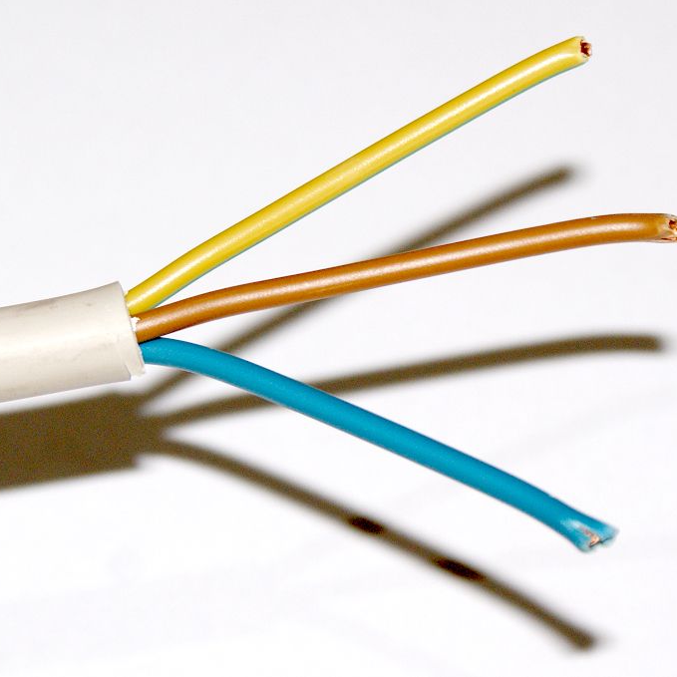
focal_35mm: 106
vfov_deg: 16.5
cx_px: 320
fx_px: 2337
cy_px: 338
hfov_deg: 16.5
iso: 400
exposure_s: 1/80
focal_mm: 55
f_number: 5.6
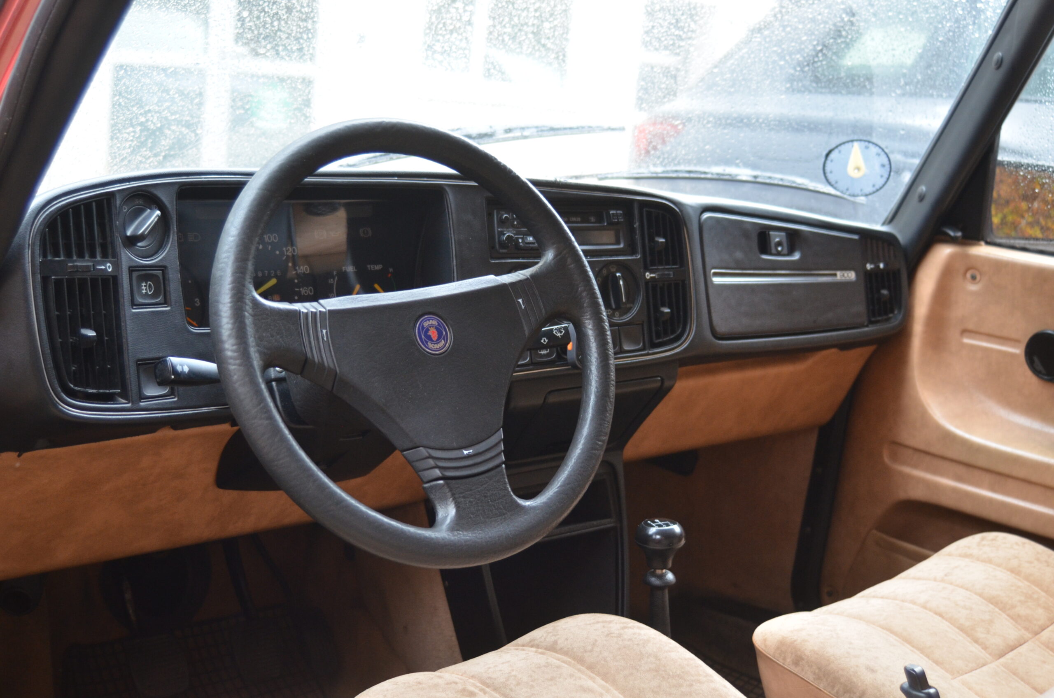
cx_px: 527
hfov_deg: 46.5
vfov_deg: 31.8
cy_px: 349
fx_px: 1227
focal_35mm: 42
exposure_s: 1/40
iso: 800
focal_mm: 28
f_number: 3.5
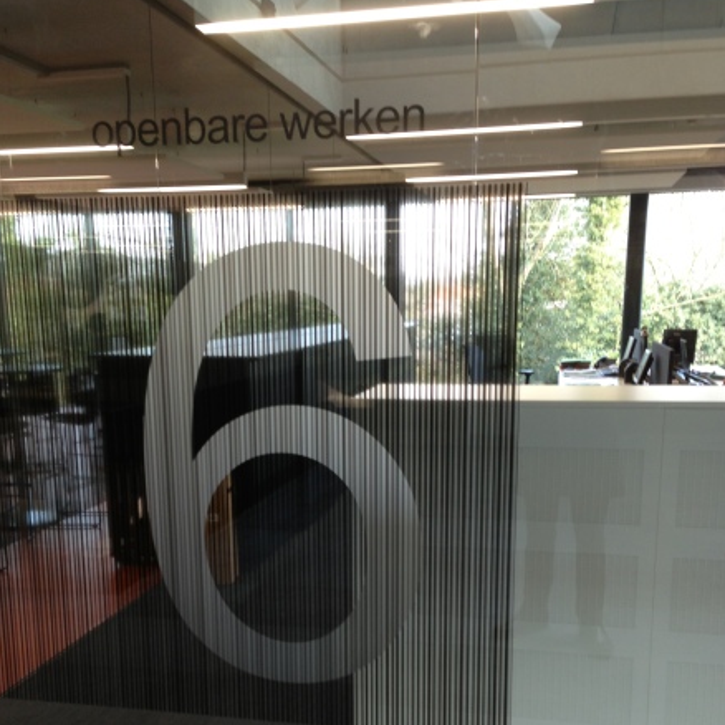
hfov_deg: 41.9
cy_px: 485
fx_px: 948
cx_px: 356
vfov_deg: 41.3
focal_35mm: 40
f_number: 2.4
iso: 50
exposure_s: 1/24
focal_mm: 4.13
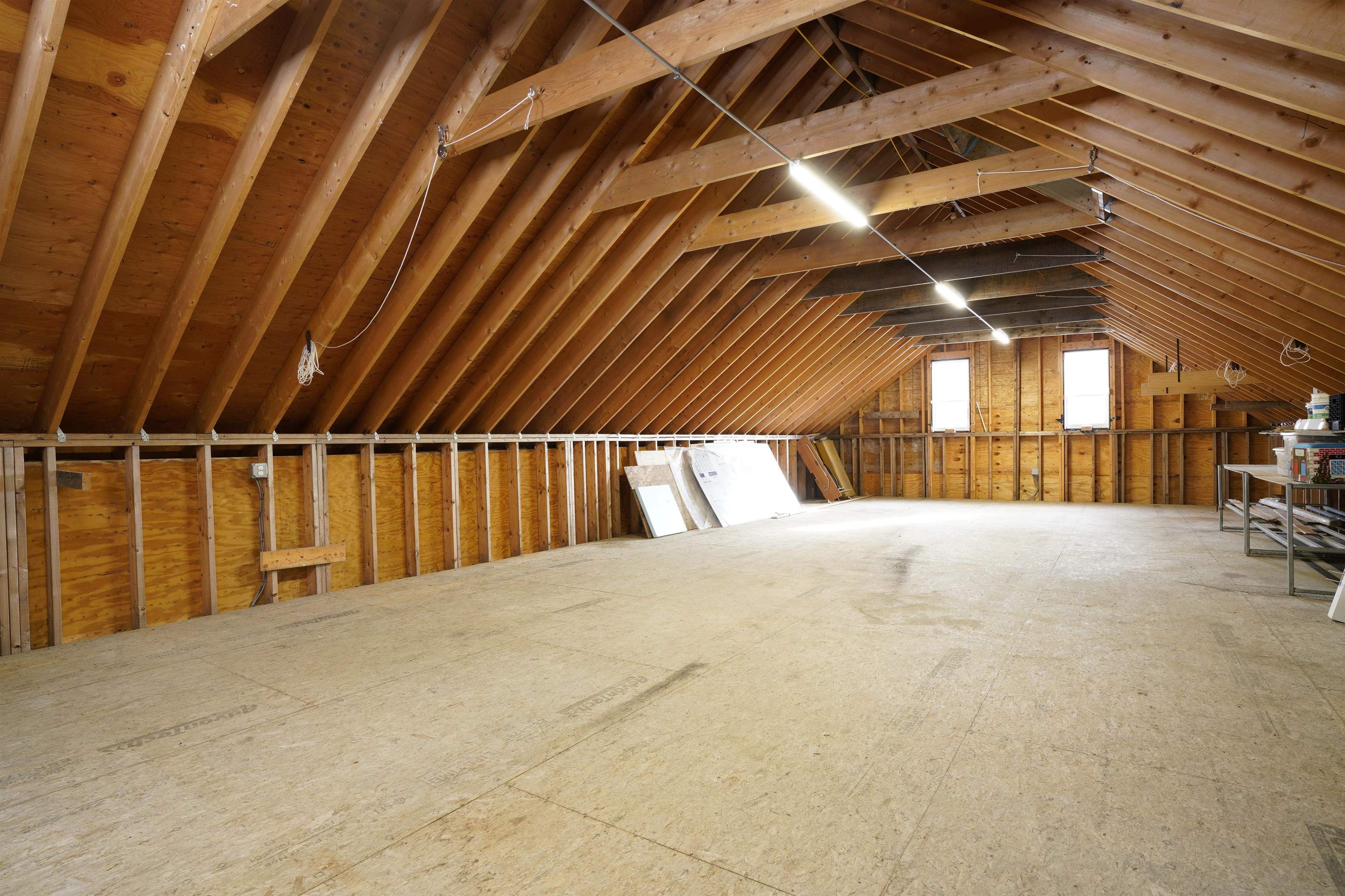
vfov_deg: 67.4
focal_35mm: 18
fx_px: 672
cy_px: 448
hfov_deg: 90.0
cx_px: 672
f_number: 8
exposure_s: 1/4
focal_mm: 18
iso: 640
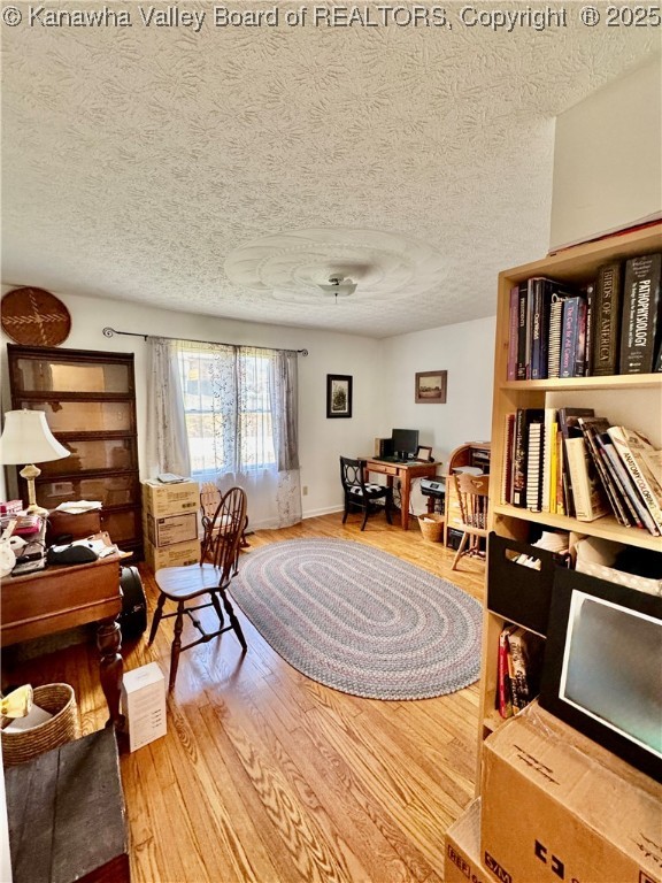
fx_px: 357
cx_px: 331
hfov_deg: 85.7
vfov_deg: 102.1
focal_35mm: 14
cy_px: 442
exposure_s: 1/76
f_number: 2.2
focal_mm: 2.22
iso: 320
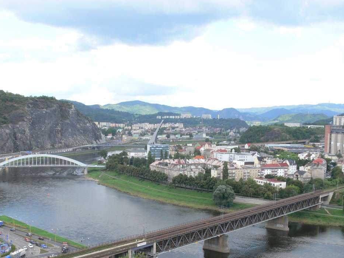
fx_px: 477
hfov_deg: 39.4
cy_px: 175
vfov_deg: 30.0
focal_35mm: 48
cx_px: 133
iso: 100
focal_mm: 7.4
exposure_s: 1/160
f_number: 5.6
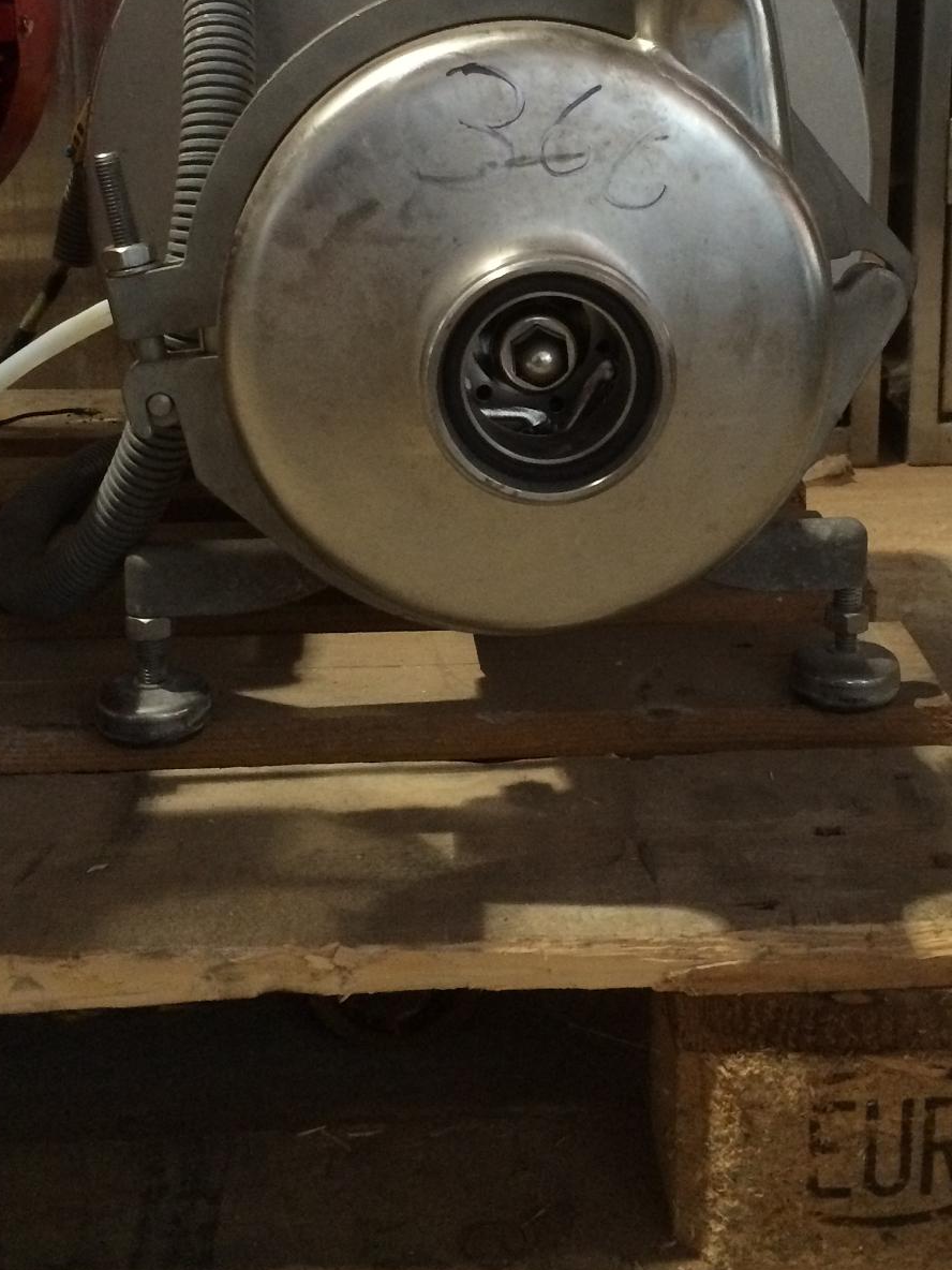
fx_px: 1760
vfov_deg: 38.5
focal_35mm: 48
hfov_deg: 30.2
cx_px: 573
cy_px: 300
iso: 250
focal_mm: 4.15
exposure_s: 1/25
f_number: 2.2
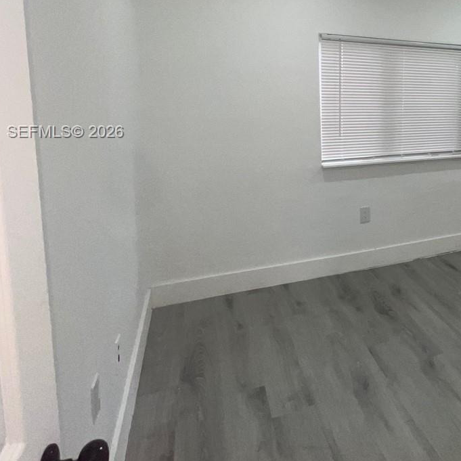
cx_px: 454
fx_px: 407
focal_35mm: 27
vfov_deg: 57.0
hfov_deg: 49.1
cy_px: 133
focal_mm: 1.57
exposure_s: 1/120
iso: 64
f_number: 1.8
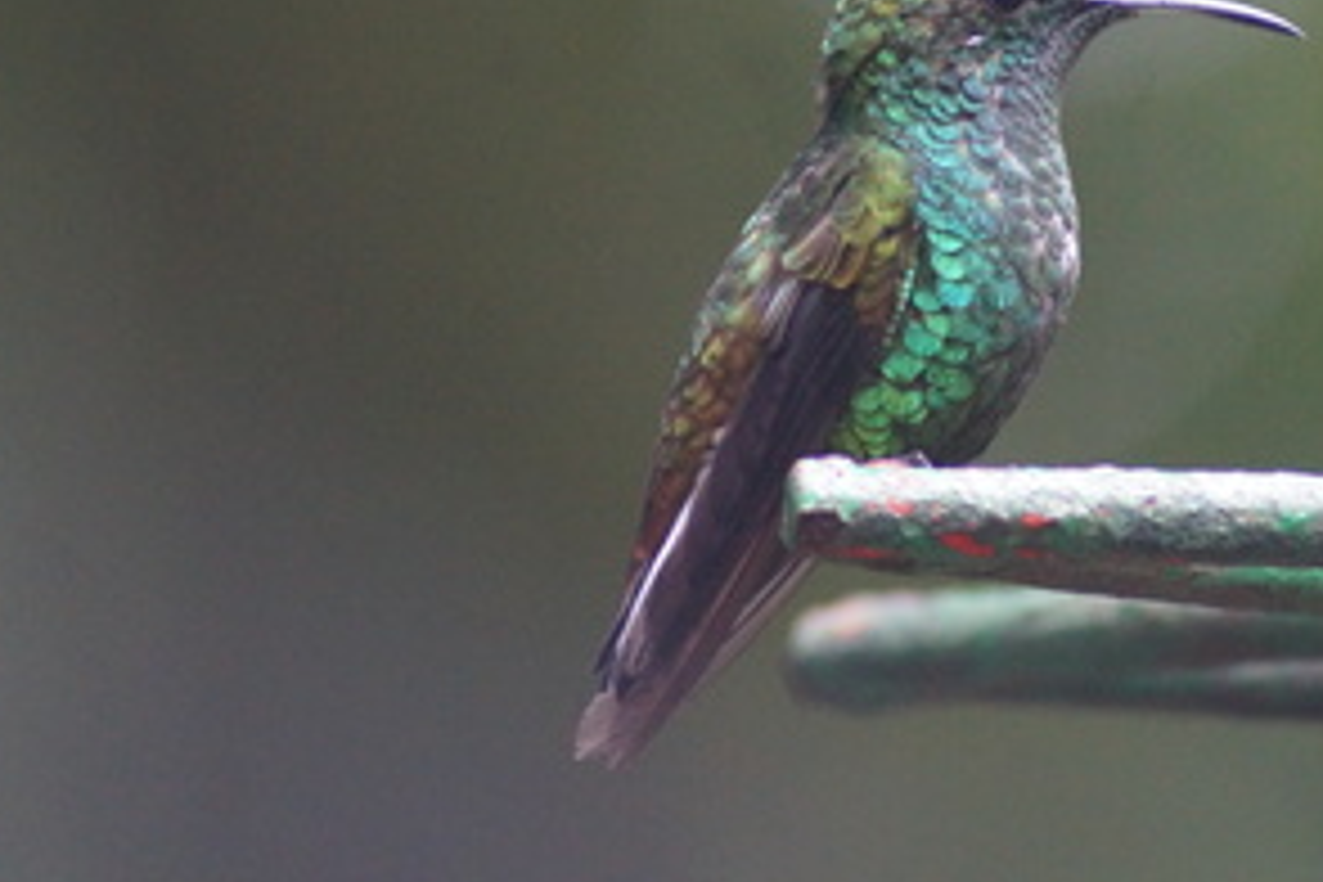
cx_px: 896
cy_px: 202
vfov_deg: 2.0
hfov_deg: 2.9
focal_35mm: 704
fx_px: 25870
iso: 3200
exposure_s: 1/160
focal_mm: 300
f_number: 5.6
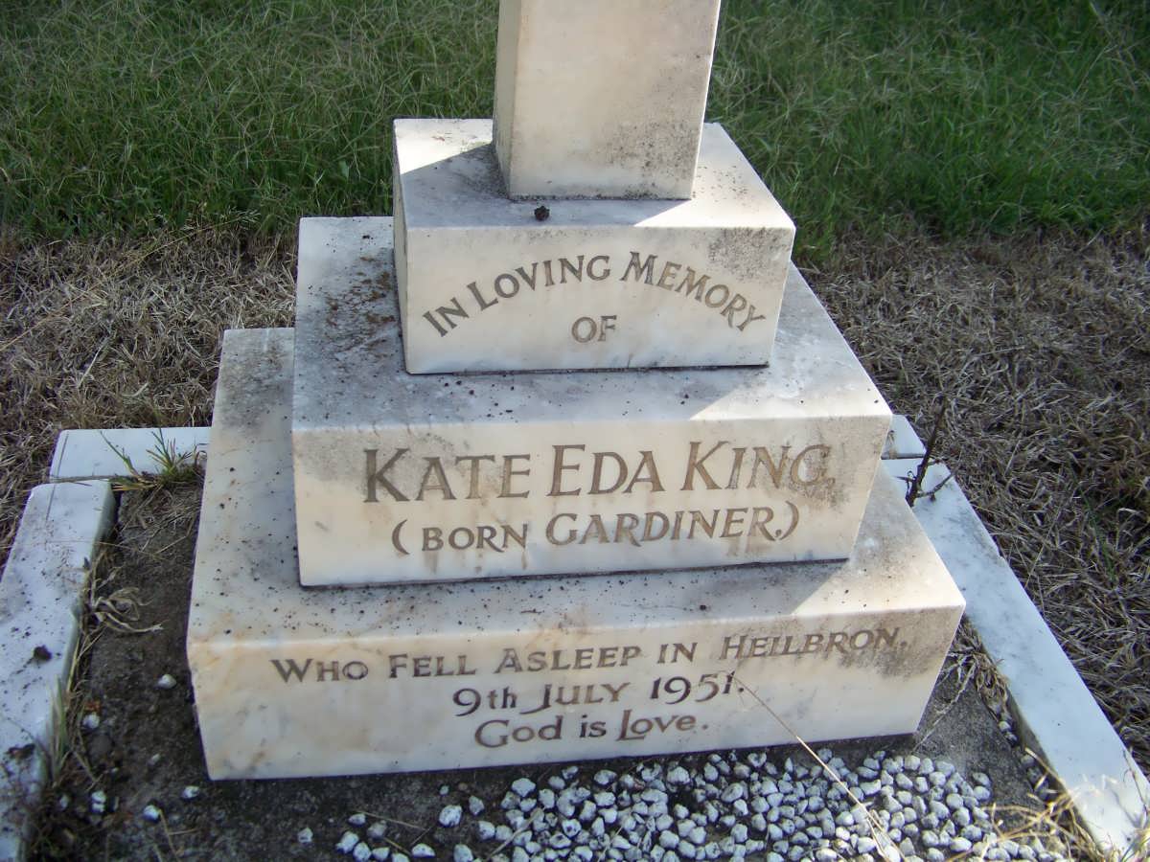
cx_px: 575
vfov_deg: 39.7
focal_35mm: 36
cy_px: 431
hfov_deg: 51.4
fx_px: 1196
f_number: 2.8
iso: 64
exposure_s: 1/400
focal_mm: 5.85
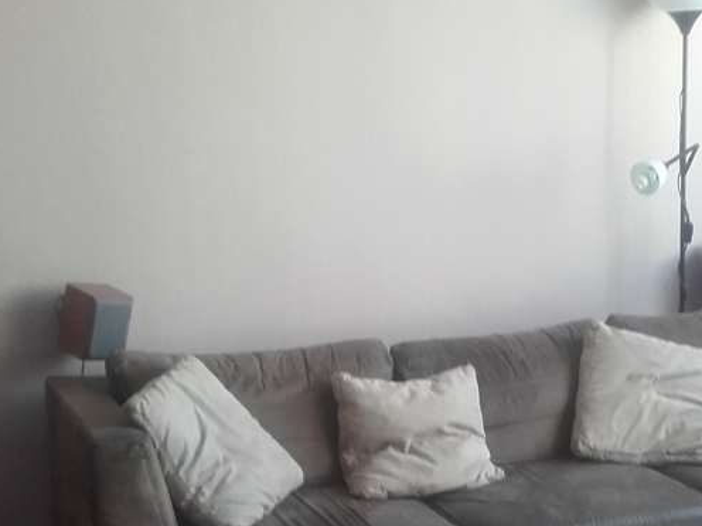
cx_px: 399
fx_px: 1298
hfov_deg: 30.2
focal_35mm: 64
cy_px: 426
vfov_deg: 22.6
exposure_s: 1/24
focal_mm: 3.3
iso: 120
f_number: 2.2
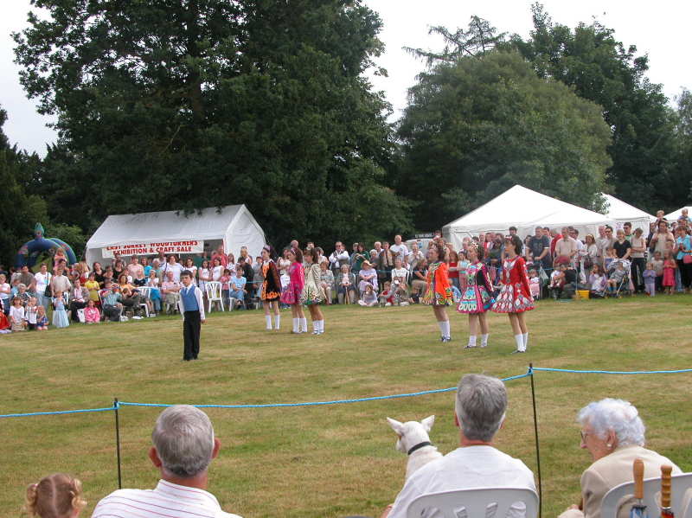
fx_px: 1079
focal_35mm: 54
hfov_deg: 35.6
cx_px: 346
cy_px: 259
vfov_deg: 27.0
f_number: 4.4
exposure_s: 1/136
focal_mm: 13.7
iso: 100
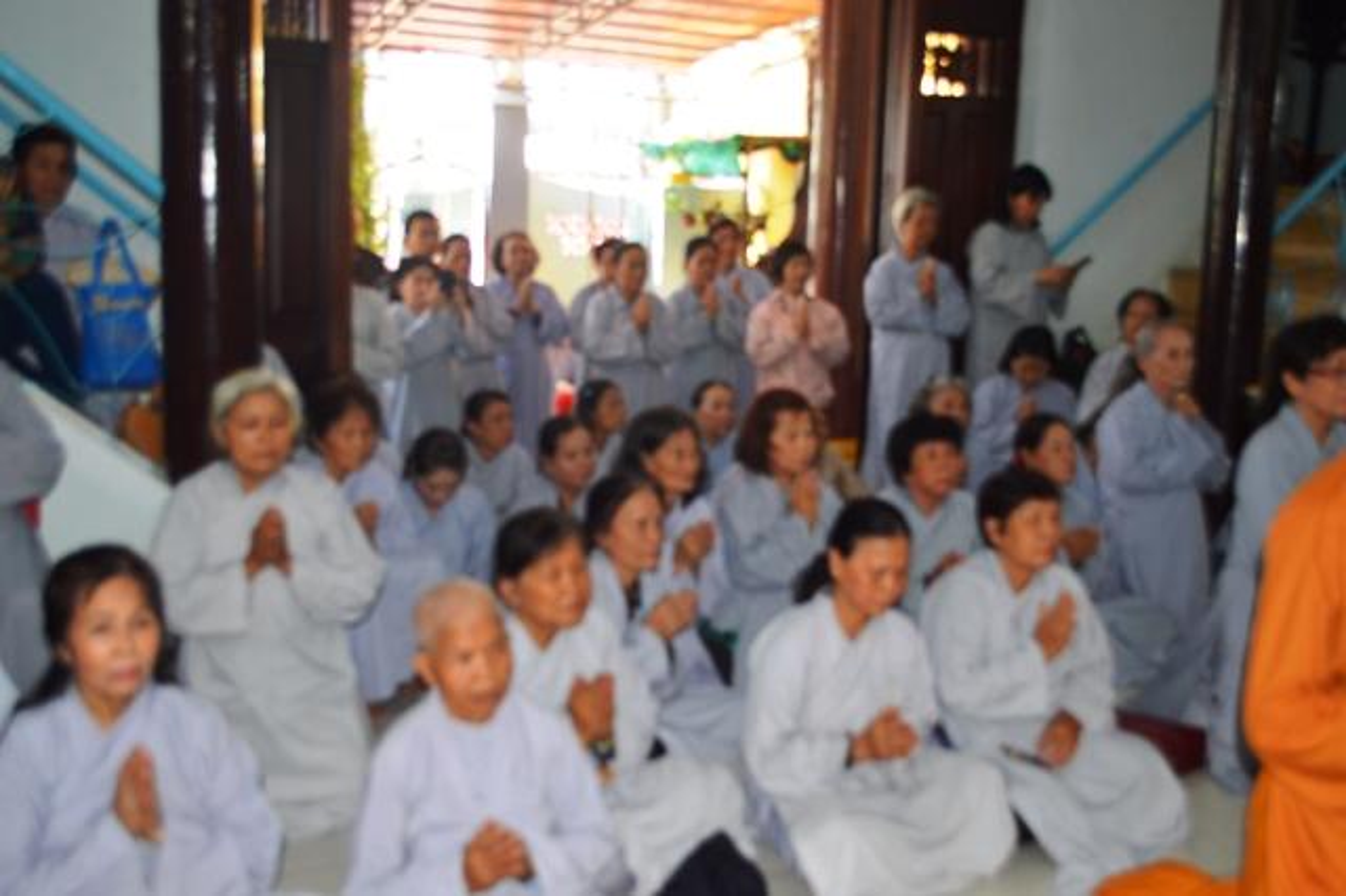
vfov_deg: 36.8
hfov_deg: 53.2
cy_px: 448
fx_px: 1345
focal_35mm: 36
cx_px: 673
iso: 400
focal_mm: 24
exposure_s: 1/60
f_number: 4
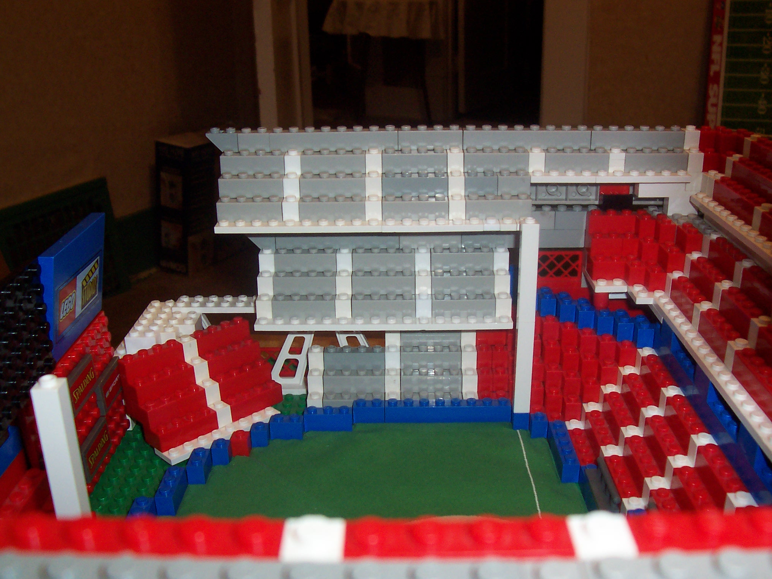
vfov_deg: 38.7
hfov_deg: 50.1
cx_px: 386
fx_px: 825
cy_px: 290
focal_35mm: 37
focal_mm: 5.6
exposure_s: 1/60
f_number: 2.8
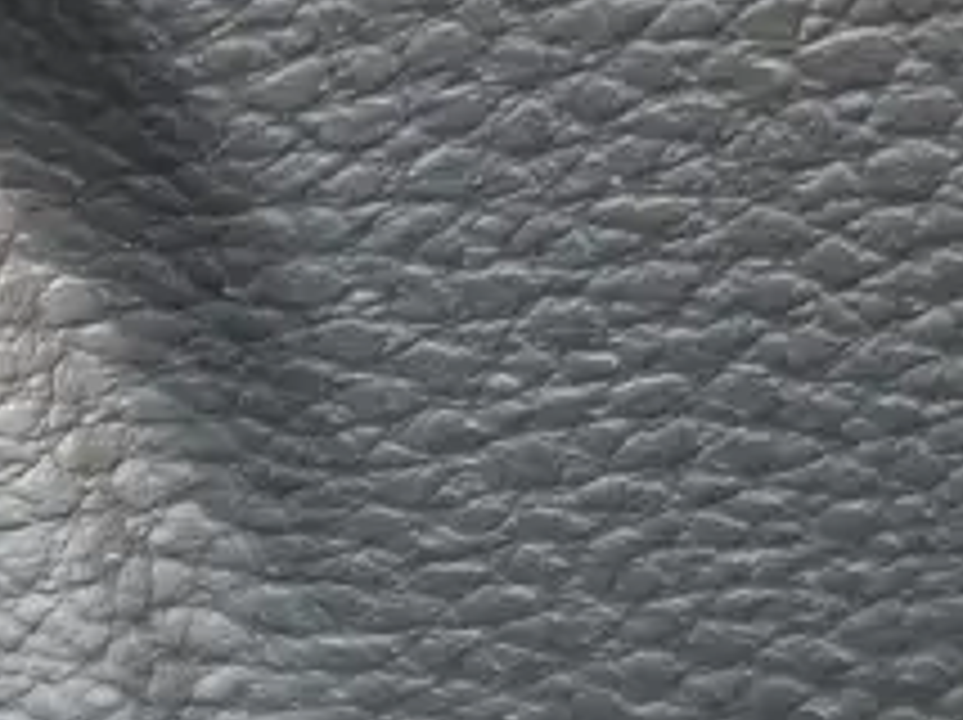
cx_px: -1084
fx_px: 4307
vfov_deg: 9.5
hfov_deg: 11.3
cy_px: 608
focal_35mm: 155
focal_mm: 5.4
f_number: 1.8
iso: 1600
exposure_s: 1/33
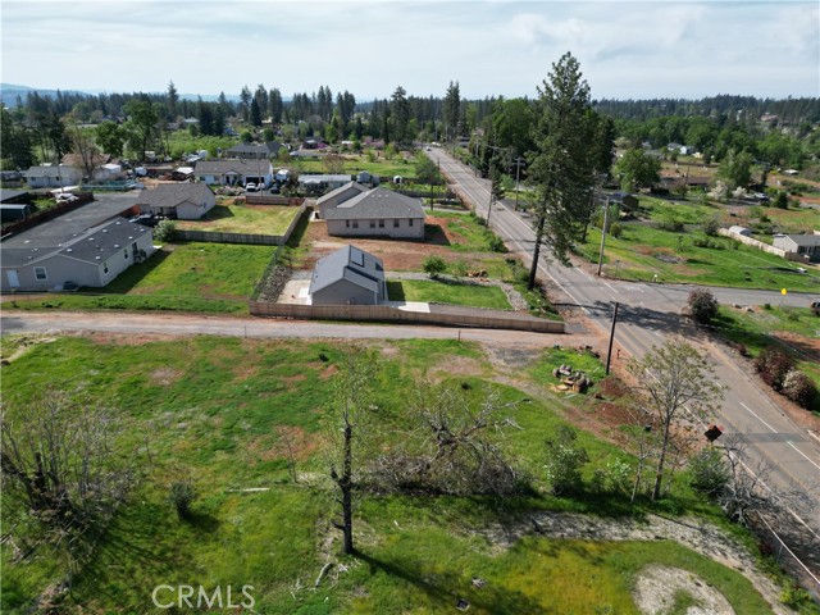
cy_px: 308
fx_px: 569
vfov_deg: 56.8
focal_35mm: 24
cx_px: 410
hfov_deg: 71.6
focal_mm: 6.72
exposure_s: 1/3200
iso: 200
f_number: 1.7
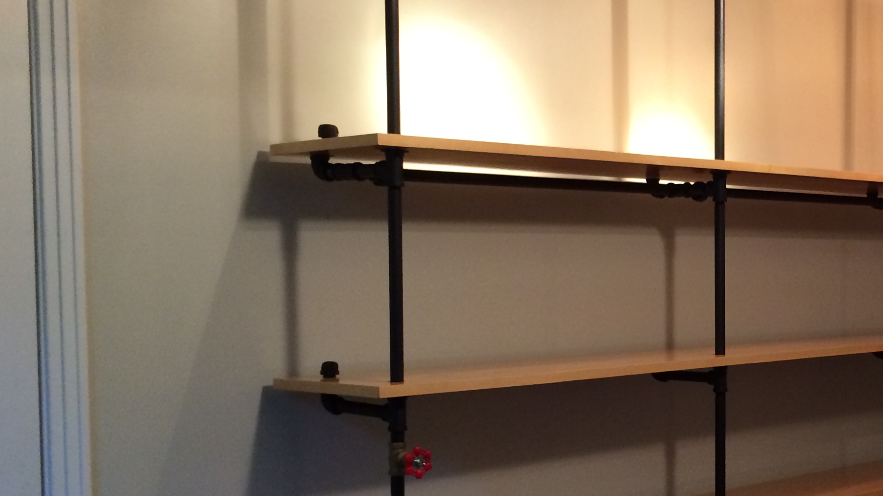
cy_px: 328
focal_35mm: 59
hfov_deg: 33.7
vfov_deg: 20.3
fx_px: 1381
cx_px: 785
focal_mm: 4.12
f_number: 2.2
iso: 200
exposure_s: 1/30
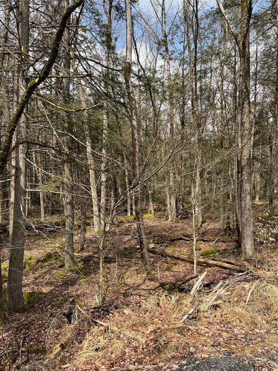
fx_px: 278
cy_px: 186
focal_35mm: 26
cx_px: 139
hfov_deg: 53.0
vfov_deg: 67.3
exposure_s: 1/1252
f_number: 1.6
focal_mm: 5.1
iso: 50
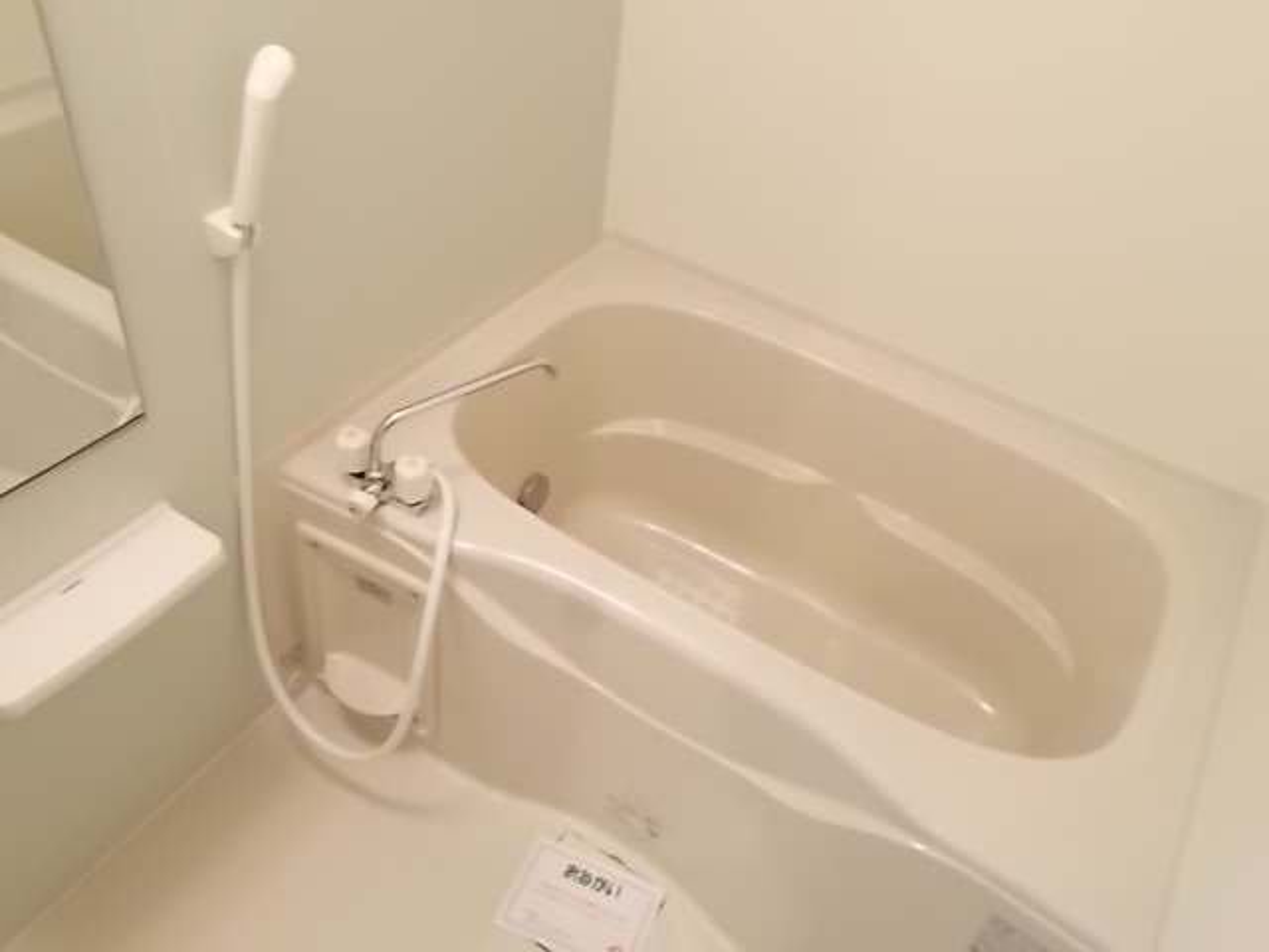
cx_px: 634
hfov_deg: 60.0
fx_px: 1100
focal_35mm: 30
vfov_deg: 46.8
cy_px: 476
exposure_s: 1/8
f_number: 3.4
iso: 200
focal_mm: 5.3
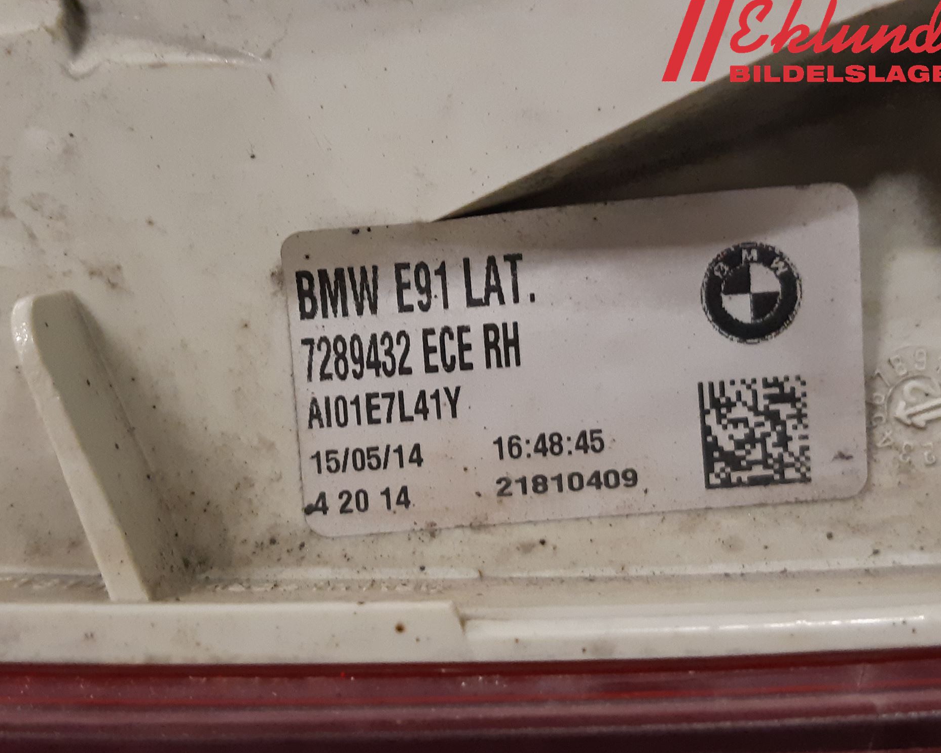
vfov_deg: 51.5
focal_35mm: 28
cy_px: 385
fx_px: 780
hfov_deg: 62.2
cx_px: 454
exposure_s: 1/50
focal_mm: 3.93
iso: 320
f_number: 1.7
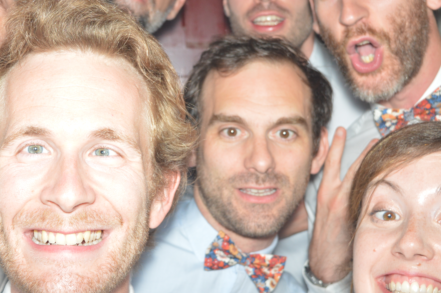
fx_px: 722
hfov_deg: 33.9
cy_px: 133
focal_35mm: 59
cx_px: 181
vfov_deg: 22.9
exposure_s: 1/100
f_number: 5.6
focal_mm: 26
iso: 400
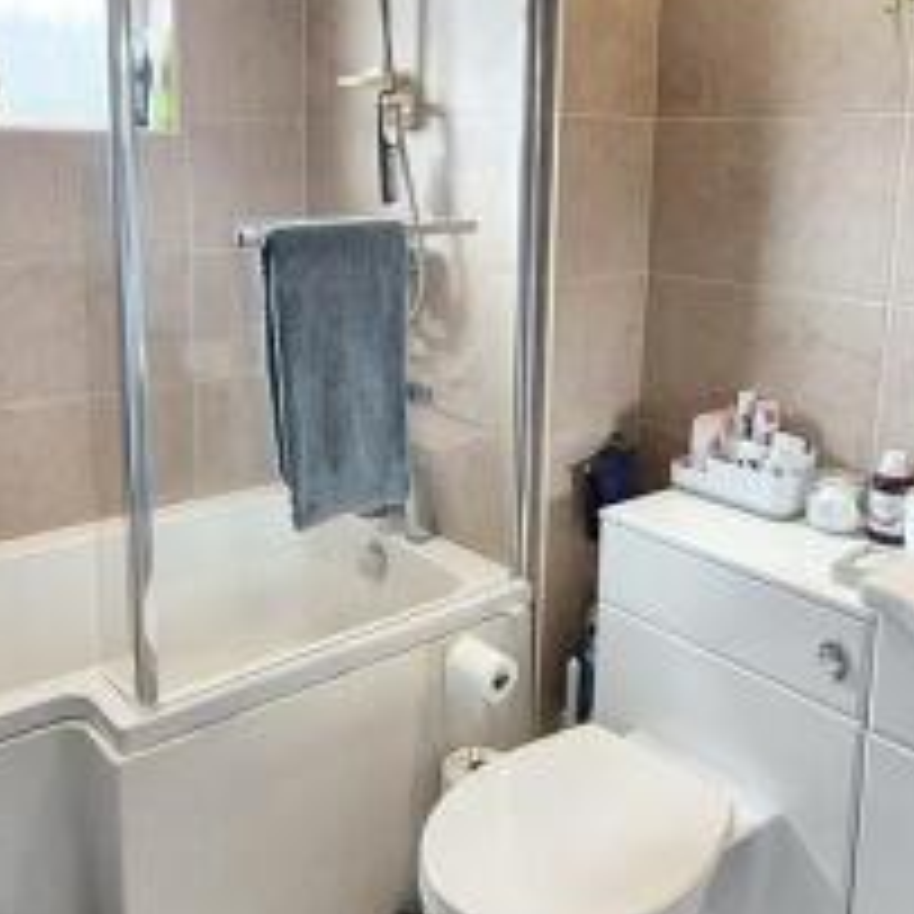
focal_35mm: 33
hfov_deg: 49.7
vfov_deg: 49.4
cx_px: 425
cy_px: 358
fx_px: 986
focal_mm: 1.7
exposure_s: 1/50
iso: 80
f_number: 2.2
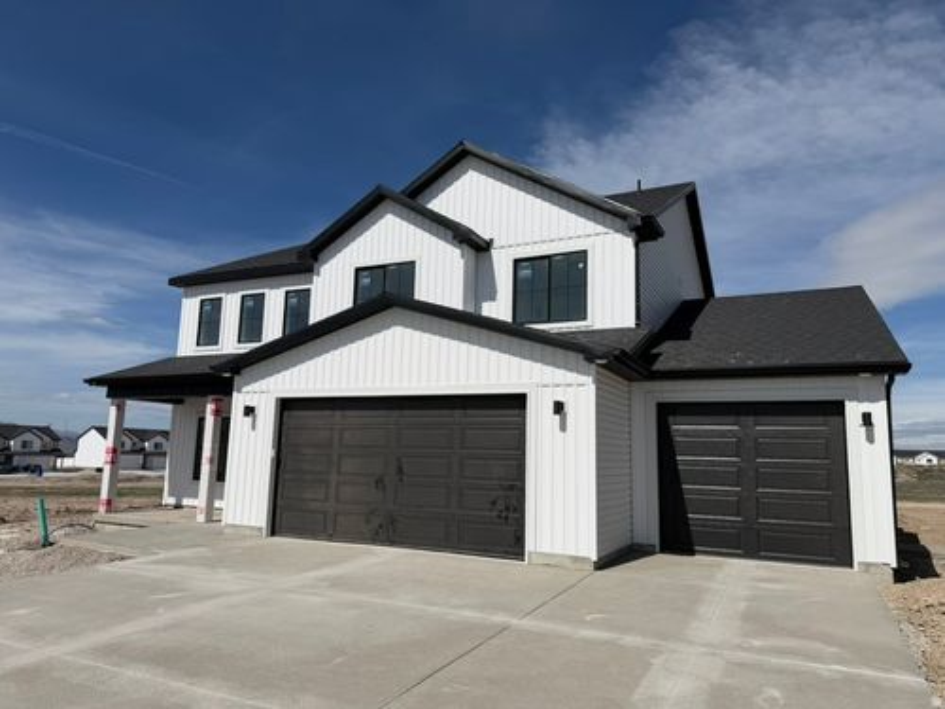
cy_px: 354
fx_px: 655
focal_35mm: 24
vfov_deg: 56.8
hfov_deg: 71.6
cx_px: 472
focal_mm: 6.76
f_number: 1.78
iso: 80
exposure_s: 1/14286
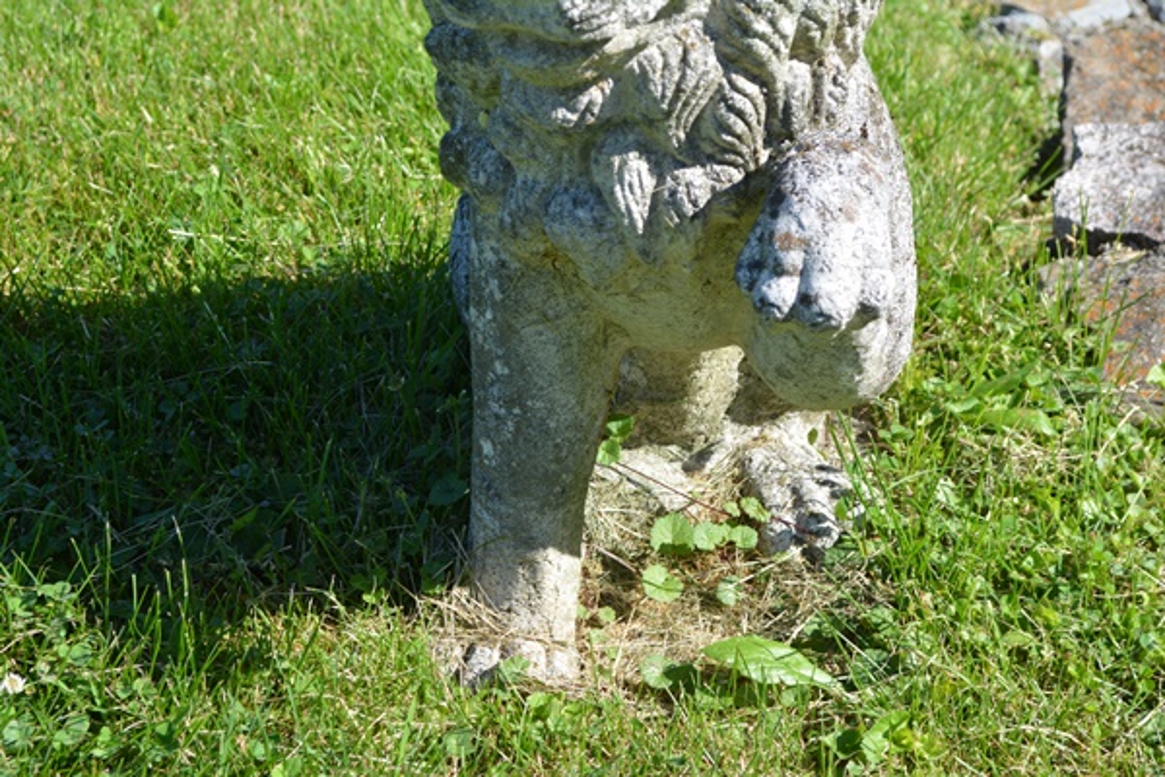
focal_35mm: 82
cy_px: 388
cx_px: 582
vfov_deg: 16.6
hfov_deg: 24.6
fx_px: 2670
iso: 200
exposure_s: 1/250
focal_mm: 55
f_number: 8
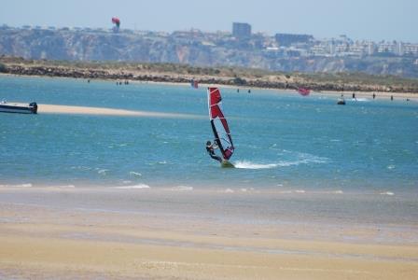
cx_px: 209
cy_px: 140
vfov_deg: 3.1
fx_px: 5232
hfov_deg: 4.6
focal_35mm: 450
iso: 200
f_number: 5.6
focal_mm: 300
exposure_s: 1/800
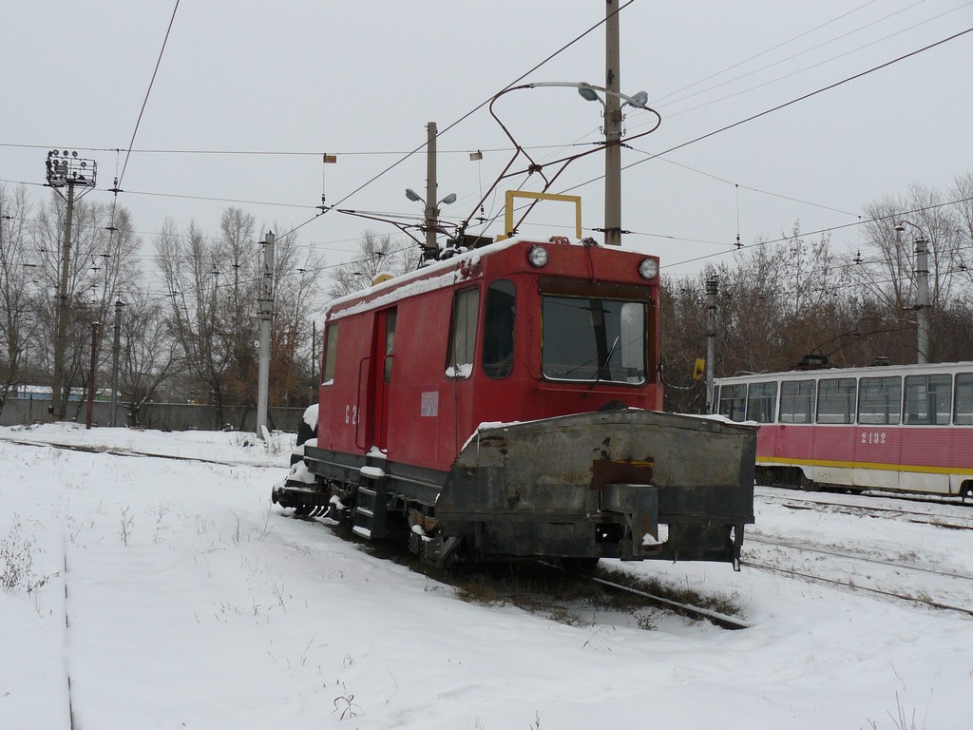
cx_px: 486
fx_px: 1012
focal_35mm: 36
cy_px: 365
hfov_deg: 51.4
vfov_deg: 39.7
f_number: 4
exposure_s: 1/125
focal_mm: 6
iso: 100
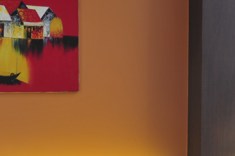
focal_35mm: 94
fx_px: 615
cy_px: 145
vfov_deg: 14.3
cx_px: 8
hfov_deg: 21.0
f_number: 10
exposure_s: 1/6
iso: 200
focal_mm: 23
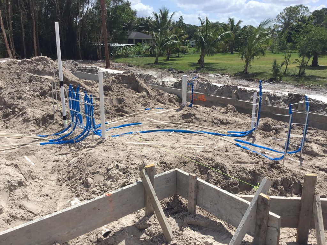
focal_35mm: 31
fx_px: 293
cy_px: 122
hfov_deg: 58.4
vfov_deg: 45.4
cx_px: 164
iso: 25
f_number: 2.4
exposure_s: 1/2203
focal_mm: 3.3
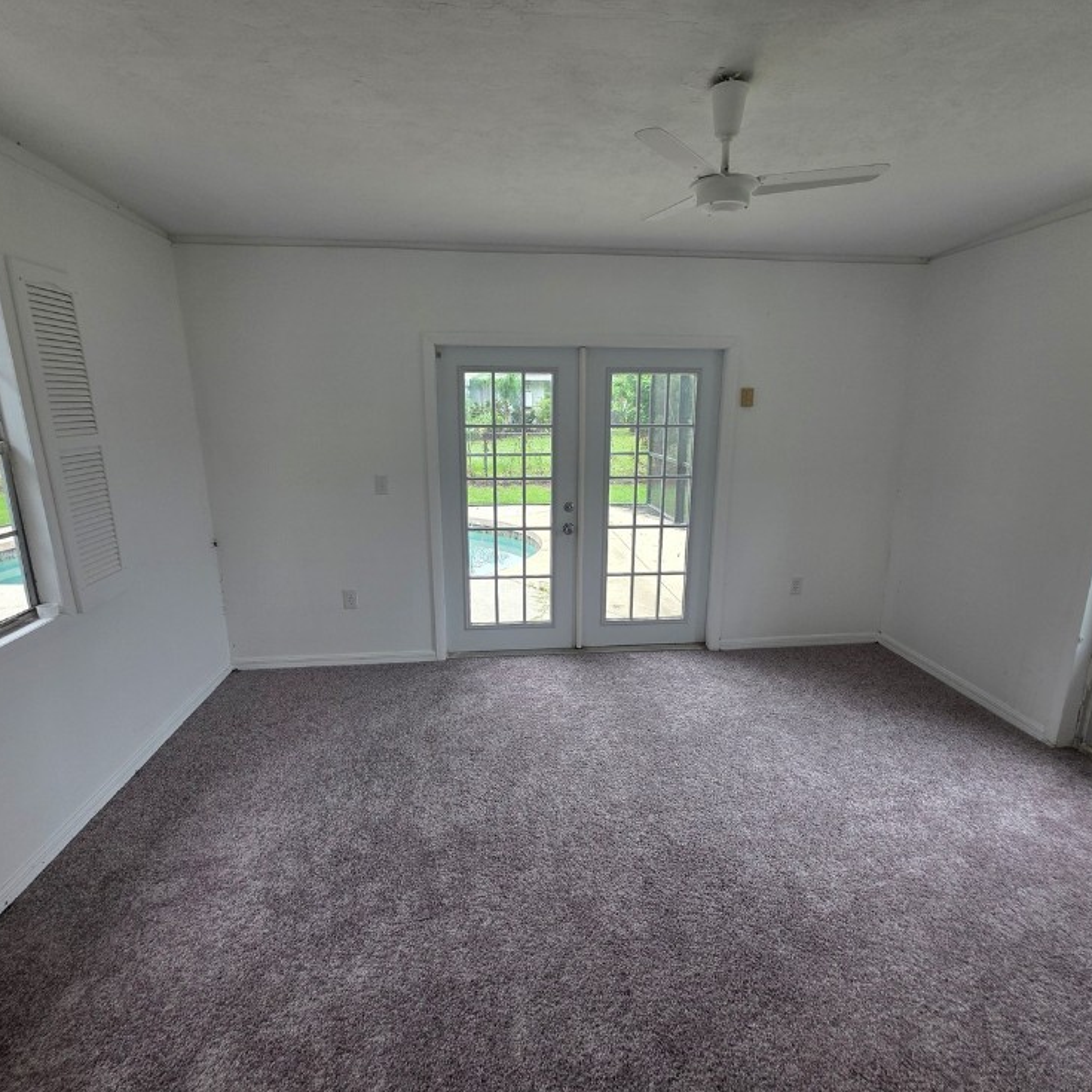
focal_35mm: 16
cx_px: 562
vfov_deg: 87.4
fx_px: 571
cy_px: 545
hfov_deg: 87.4
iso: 64
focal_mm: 2.2
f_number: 1.9
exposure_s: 1/120
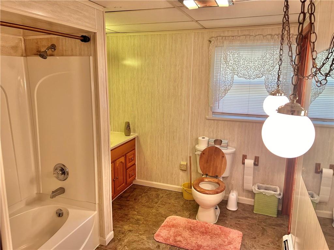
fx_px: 251
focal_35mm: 26
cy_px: 125
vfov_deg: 53.1
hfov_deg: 67.3
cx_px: 167
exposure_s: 1/60
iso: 125
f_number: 1.5
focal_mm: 5.7
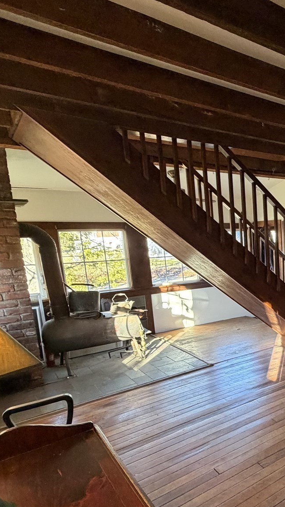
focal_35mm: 27
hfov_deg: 35.5
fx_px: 363
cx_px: 326
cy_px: 299
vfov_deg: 69.3
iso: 320
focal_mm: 2.22
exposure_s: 1/60
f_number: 2.2
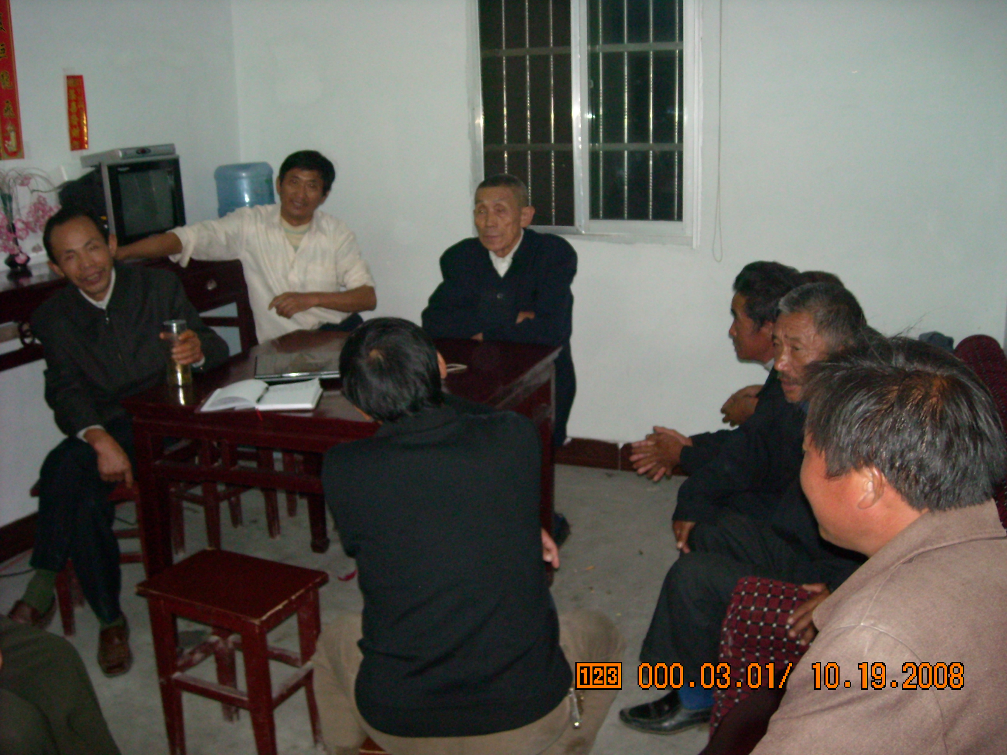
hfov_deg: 52.6
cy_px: 378
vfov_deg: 40.7
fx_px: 1018
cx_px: 504
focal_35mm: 35
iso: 400
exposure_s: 1/60
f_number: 2.8
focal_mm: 5.7
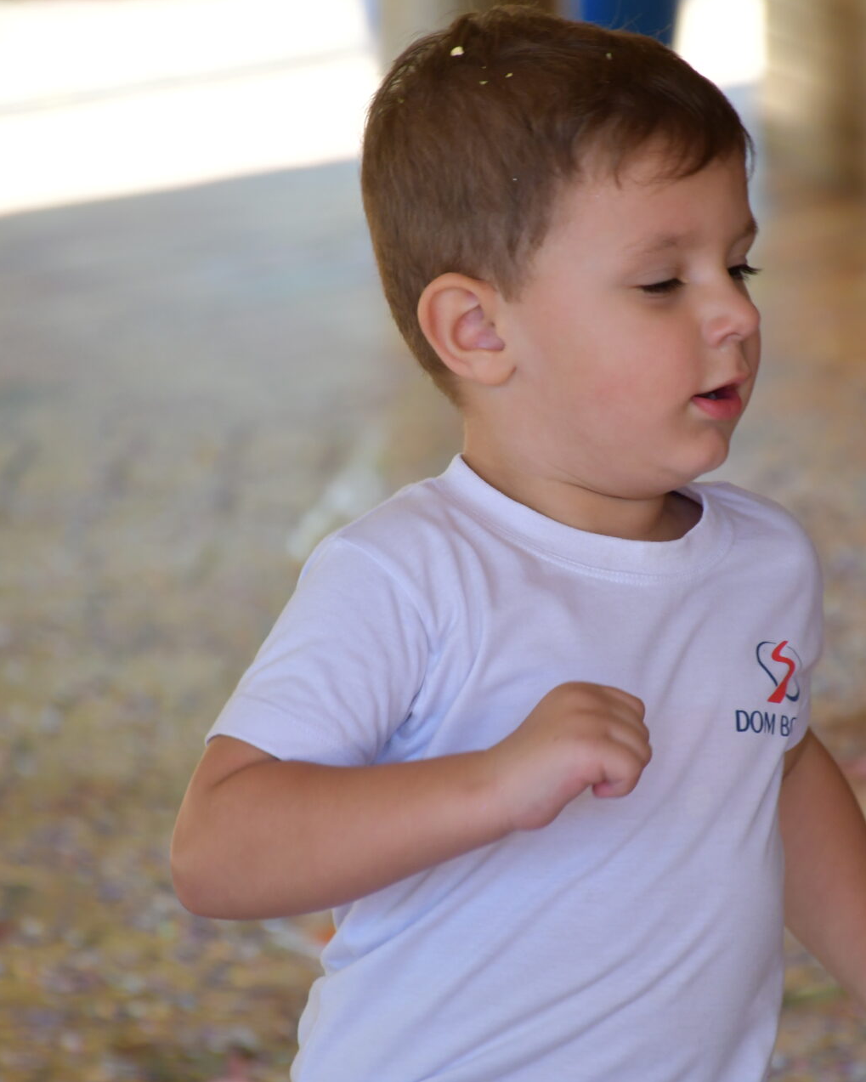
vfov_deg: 7.5
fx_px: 8295
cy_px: 542
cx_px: 554
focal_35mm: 259
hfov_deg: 6.0
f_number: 5.6
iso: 900
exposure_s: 1/250
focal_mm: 122
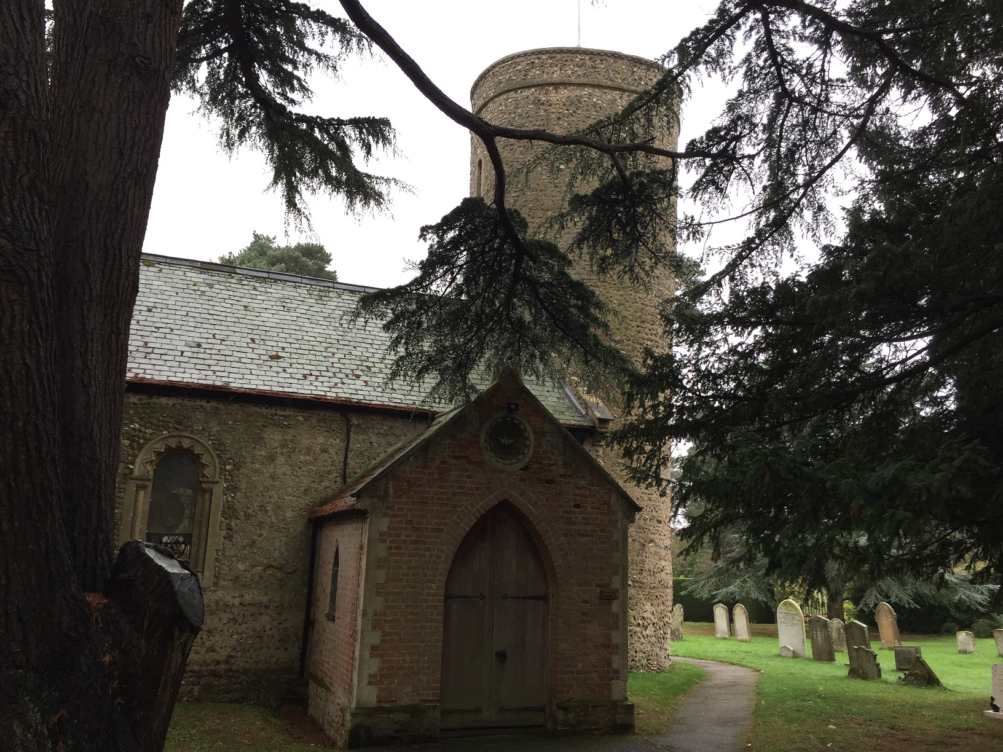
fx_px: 840
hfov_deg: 61.7
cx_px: 502
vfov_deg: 48.2
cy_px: 376
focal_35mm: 29
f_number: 2.2
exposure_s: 1/100
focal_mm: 4.15
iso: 32
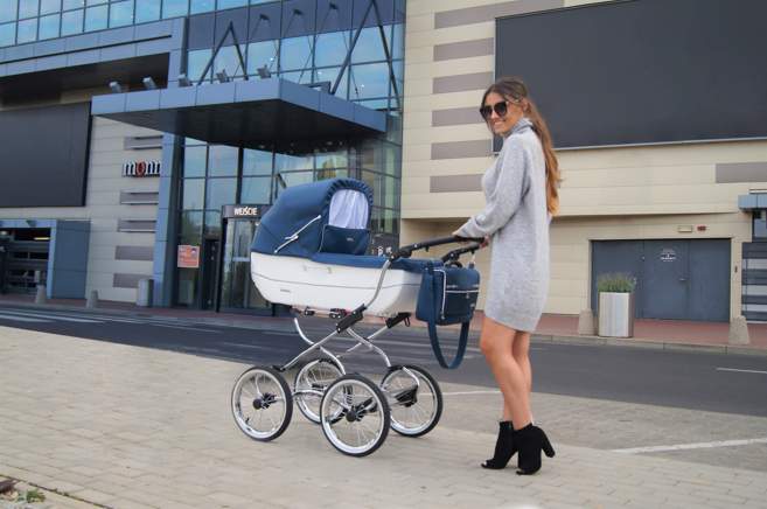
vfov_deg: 34.1
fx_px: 830
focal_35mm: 39
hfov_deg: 49.6
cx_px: 384
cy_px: 254
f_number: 4
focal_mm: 26
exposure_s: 1/160
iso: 160
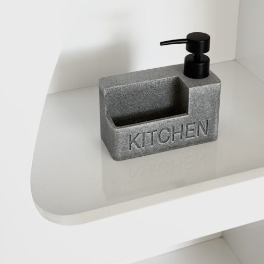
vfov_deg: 25.4
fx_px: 578
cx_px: 152
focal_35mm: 67
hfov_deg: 25.7
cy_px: 67
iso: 80
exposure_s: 1/121
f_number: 1.78
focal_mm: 6.76
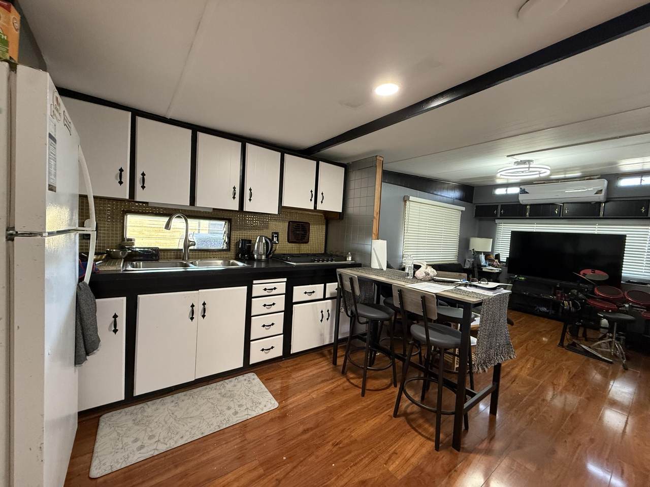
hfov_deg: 102.1
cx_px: 325
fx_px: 263
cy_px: 244
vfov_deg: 85.7
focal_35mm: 14
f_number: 2.2
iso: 320
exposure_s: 1/60
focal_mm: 2.22
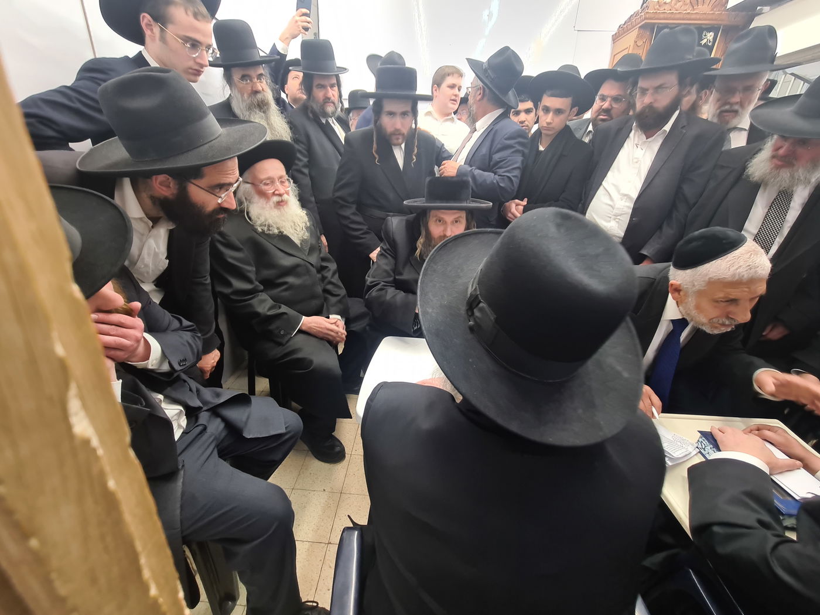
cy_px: 308
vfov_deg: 89.9
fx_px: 308
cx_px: 410
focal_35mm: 13
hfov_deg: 106.2
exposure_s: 1/50
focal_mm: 2.22
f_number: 2.2
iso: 80
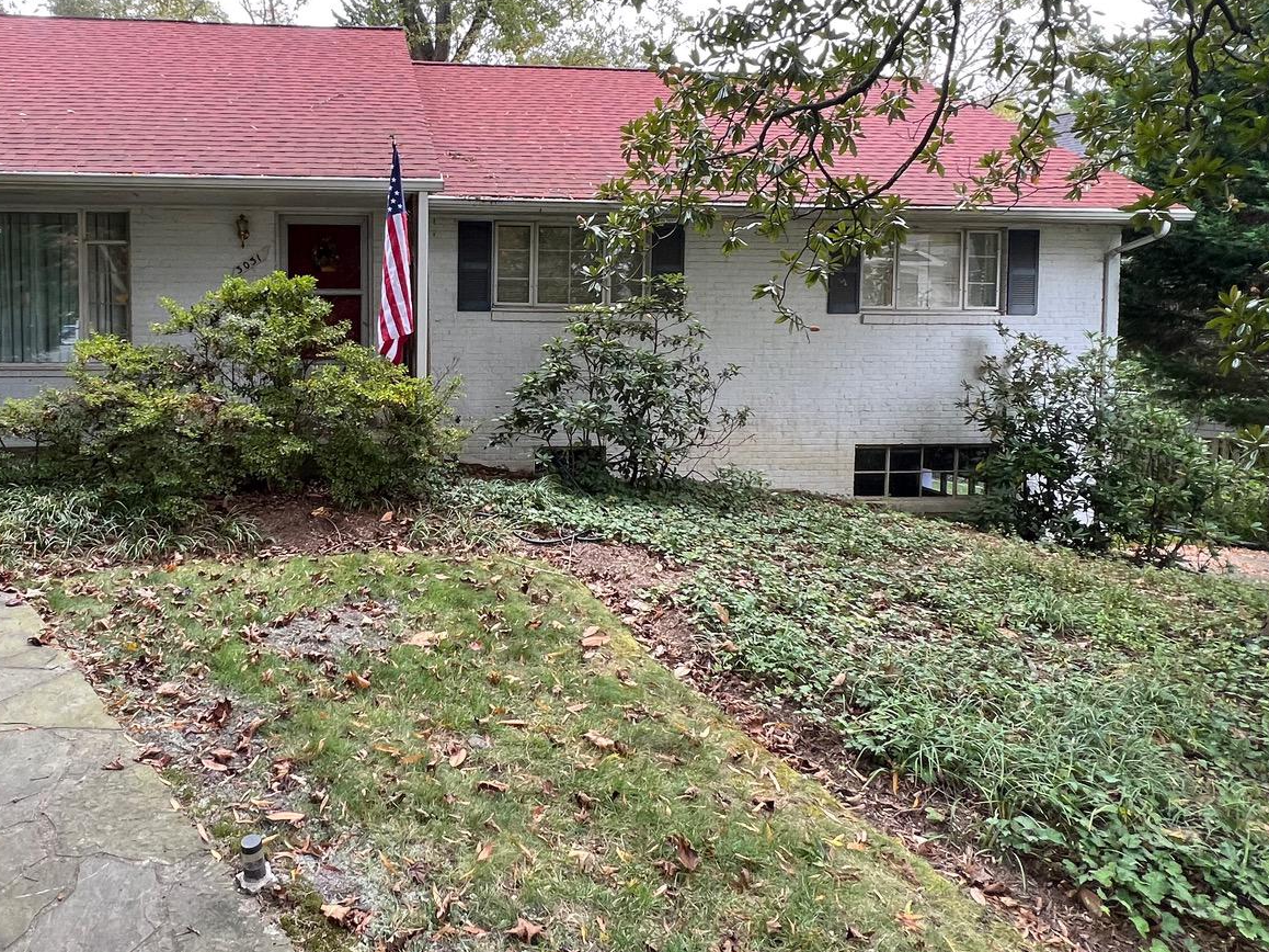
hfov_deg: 71.8
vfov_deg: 58.3
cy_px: 372
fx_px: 843
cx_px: 425
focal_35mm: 23
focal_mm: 1.57
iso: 80
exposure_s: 1/99
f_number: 1.8
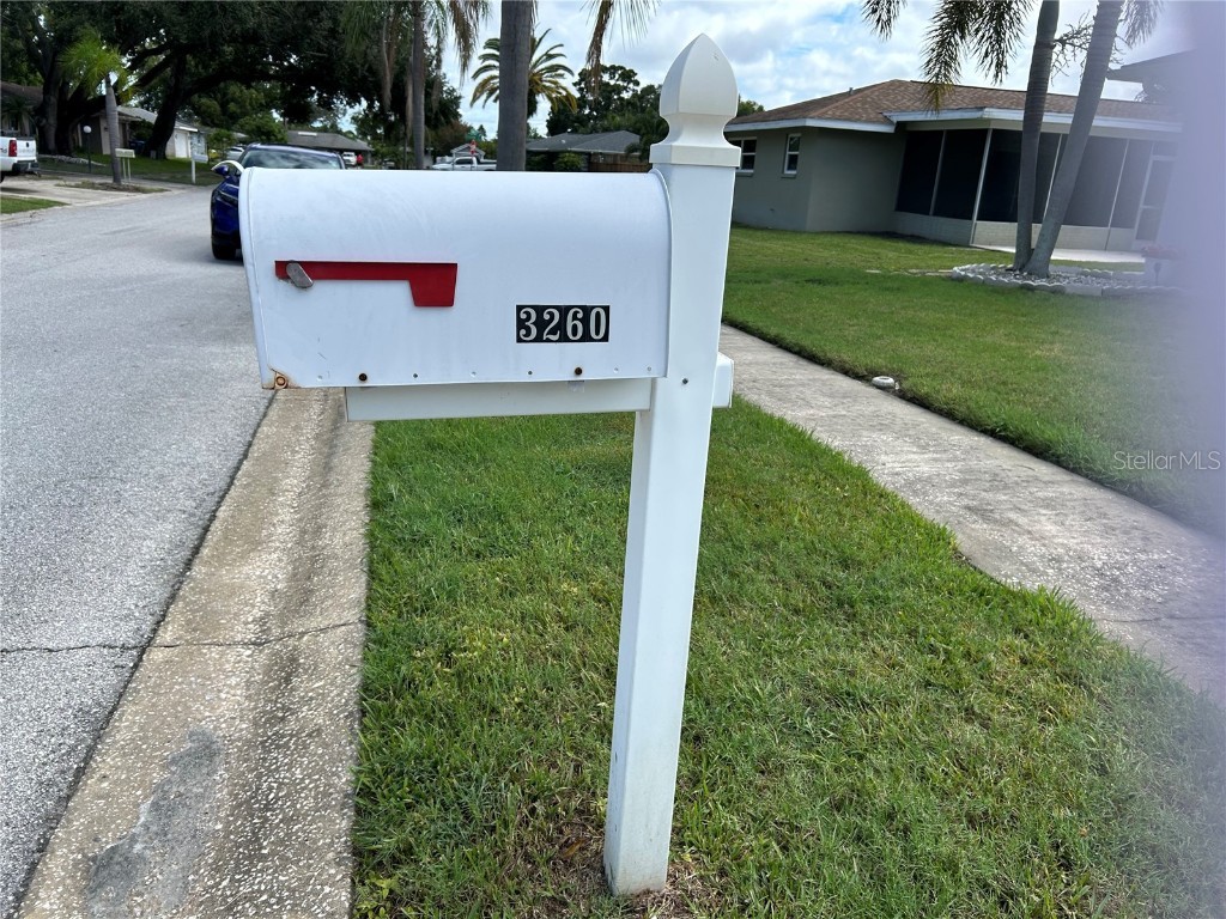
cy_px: 460
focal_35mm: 26
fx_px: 921
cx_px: 613
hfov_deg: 67.3
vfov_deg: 53.1
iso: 50
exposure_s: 1/2513
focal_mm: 5.7
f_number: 1.5
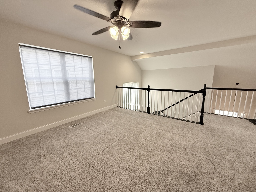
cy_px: 96
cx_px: 128
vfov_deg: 85.7
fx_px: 104
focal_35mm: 14
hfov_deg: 102.1
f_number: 2.2
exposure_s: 1/120
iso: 200
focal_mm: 2.22
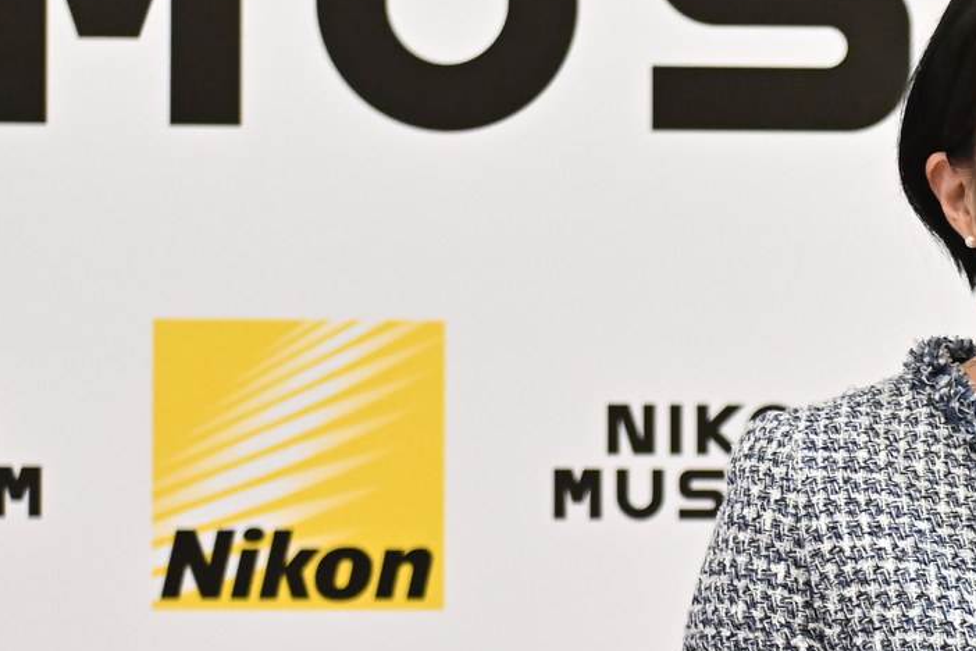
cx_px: 994
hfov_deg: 7.1
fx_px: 7780
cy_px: 356
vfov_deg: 4.8
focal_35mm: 287
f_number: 2.8
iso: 2500
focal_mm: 70
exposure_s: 1/200
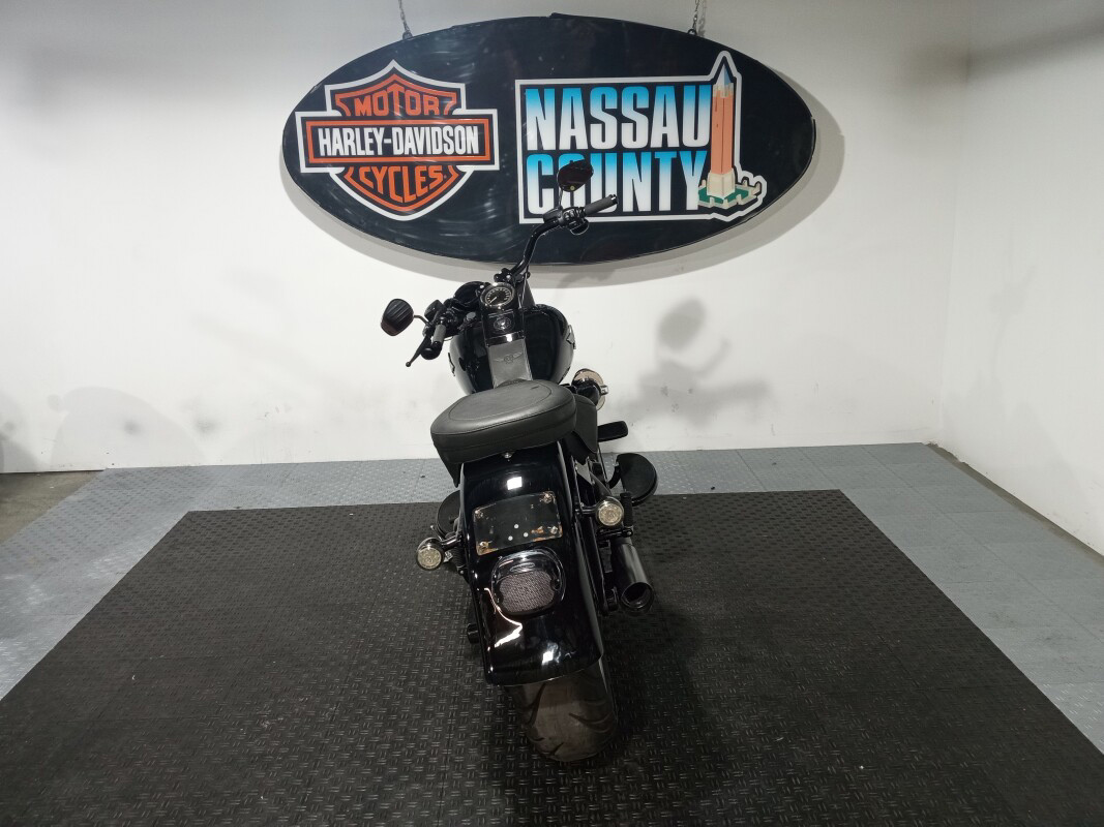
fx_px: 893
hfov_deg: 63.4
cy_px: 414
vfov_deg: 49.7
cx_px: 552
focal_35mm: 28
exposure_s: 1/40
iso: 388
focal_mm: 3.71
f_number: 2.2
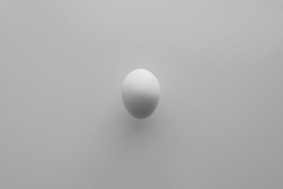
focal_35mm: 84
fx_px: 660
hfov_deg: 24.2
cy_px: 94
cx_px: 142
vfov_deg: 16.3
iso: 320
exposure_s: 1/125
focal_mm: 56
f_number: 1.2
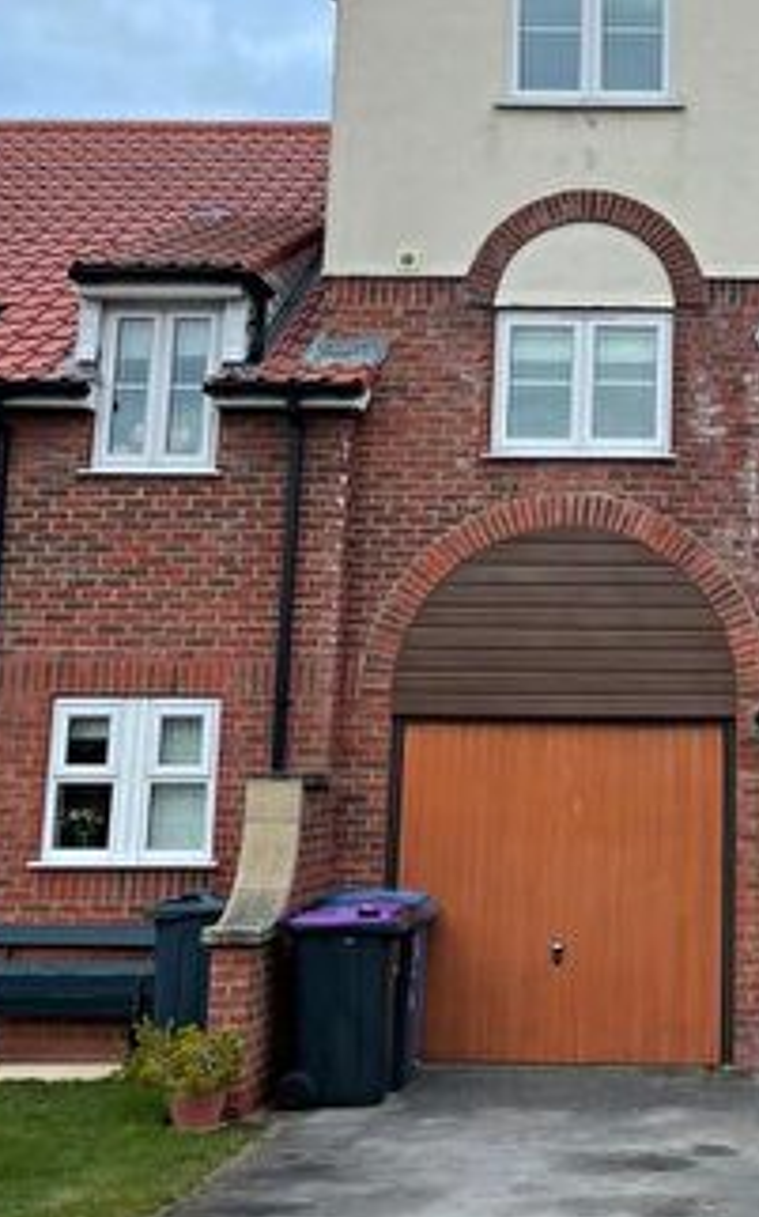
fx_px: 1988
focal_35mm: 60
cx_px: 721
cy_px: 316
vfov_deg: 33.4
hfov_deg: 21.0
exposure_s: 1/745
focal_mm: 5.1
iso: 32
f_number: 1.6
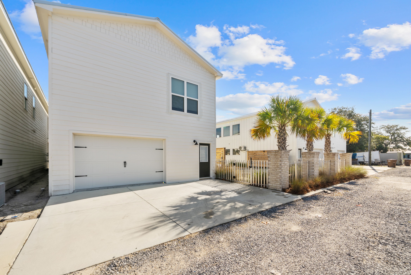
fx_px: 160
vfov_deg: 81.3
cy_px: 138
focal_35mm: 14
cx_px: 206
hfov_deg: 104.2
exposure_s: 1/160
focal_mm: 14
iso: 40
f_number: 7.1
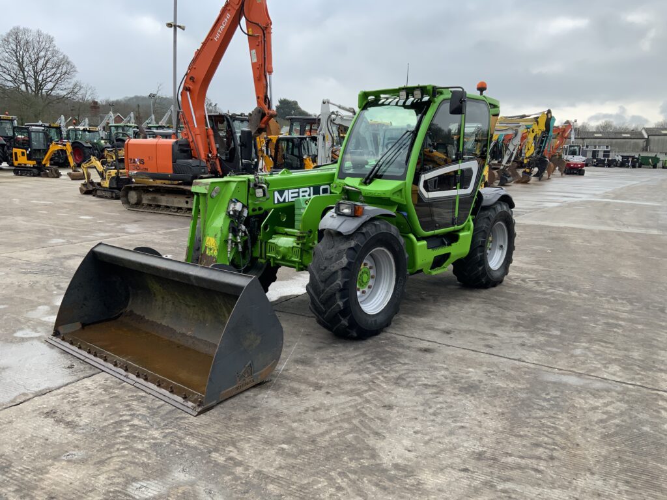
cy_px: 250
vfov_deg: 48.2
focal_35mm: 29
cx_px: 334
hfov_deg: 61.7
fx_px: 559
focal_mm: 3
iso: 16
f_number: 1.8
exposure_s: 1/627
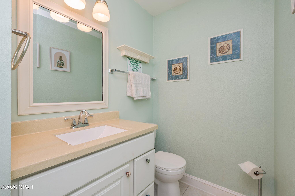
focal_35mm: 16
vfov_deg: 75.4
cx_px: 148
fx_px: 127
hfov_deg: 98.6
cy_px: 98
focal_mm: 15.5
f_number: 9
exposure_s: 1/40
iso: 100
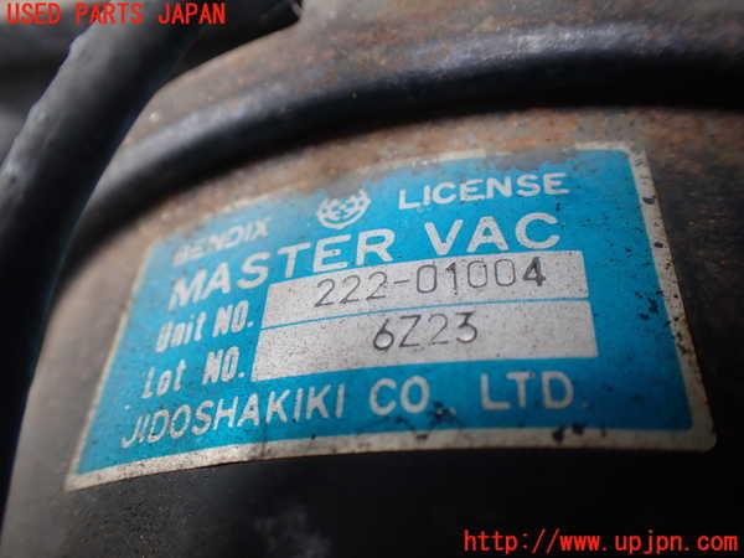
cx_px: 372
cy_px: 279
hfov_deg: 60.0
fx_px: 645
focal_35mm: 30
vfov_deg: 46.8
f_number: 2.3
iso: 200
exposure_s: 1/125
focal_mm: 5.4
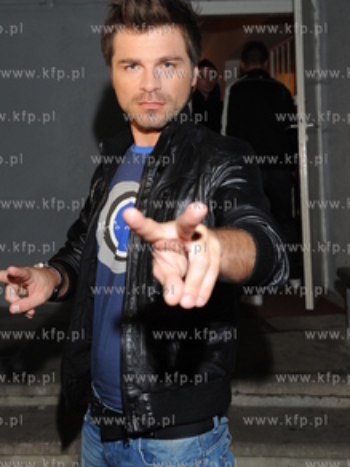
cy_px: 202
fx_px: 674
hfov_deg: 29.1
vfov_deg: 38.1
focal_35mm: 50
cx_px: 144
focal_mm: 38
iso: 800
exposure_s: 1/80
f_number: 5.6
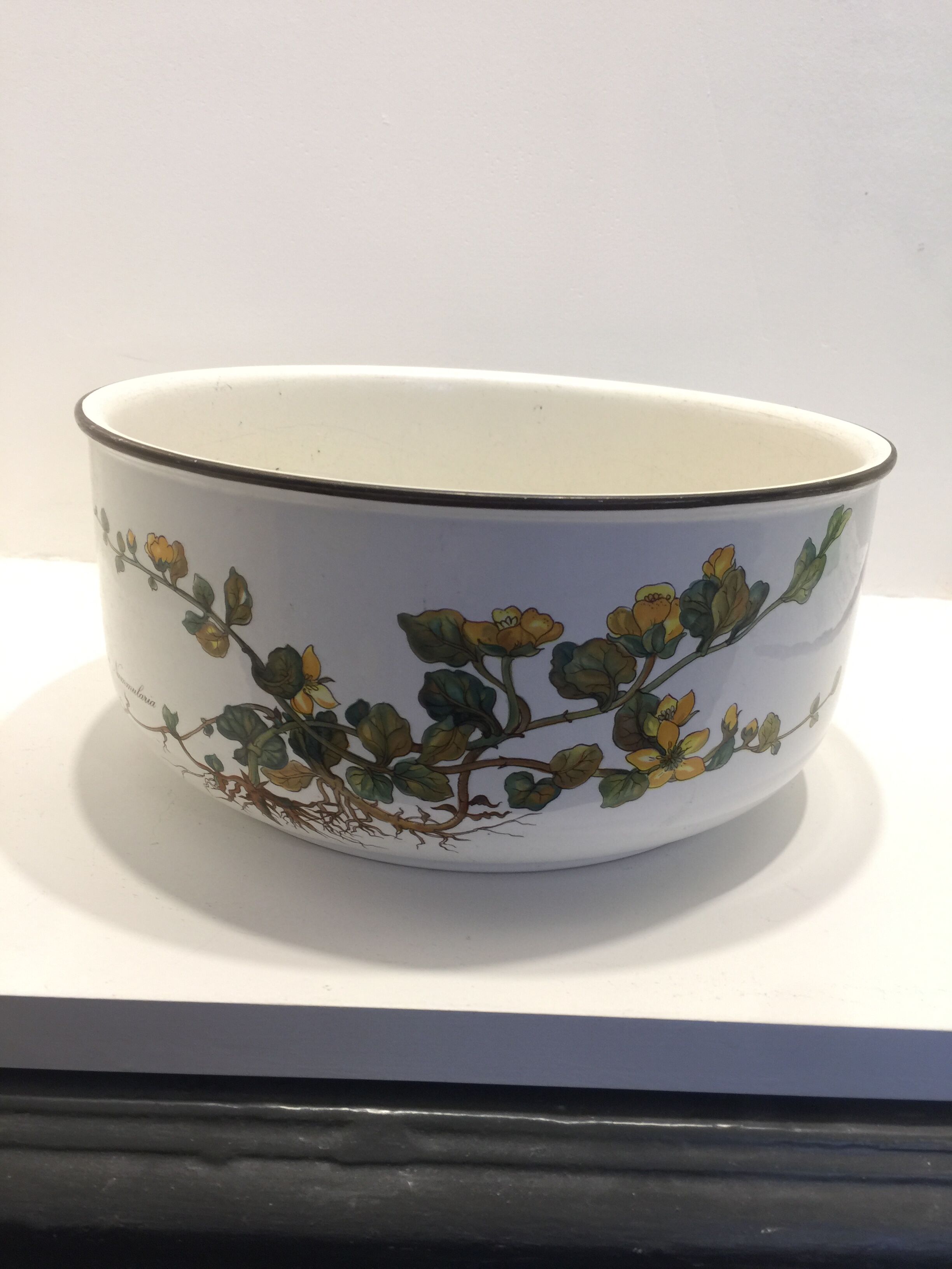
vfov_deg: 61.7
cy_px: 634
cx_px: 476
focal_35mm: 29
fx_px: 1063
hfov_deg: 48.2
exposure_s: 1/17
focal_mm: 4.15
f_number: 2.2
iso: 50
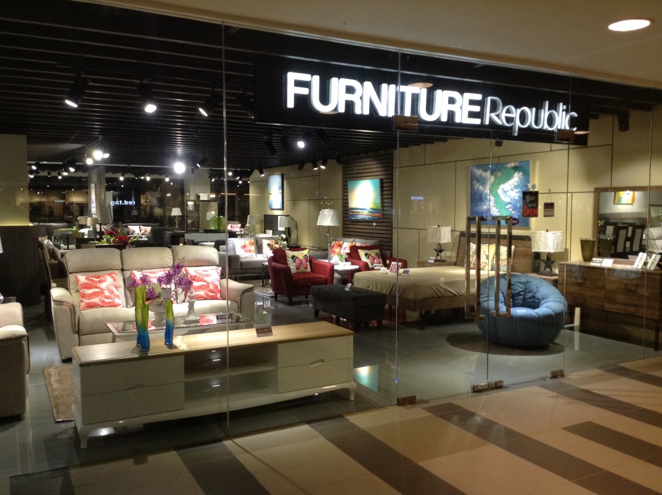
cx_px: 331
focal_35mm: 33
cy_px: 248
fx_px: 630
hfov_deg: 55.4
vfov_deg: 42.8
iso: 100
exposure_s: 1/24
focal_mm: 3.3
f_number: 2.4
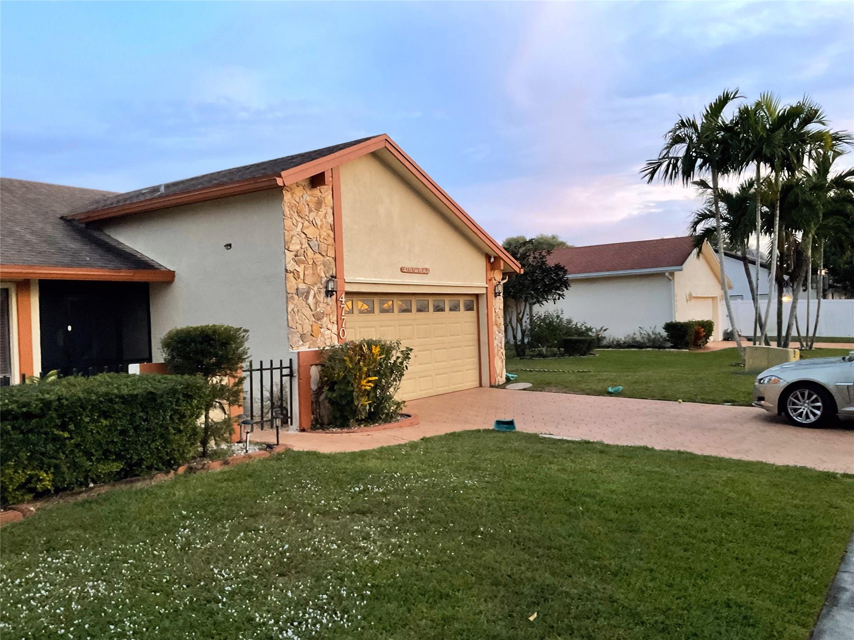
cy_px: 320
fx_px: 715
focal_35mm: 29
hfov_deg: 61.7
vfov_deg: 48.2
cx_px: 427
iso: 250
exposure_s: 1/30
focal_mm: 3
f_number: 1.8
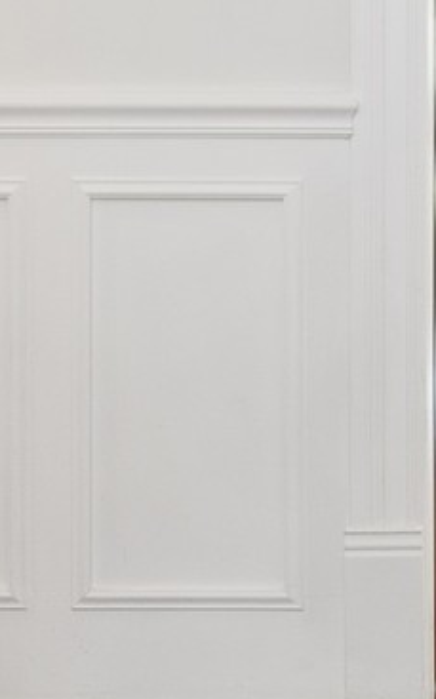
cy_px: -147
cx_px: 1049
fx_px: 3084
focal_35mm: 162
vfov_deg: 12.6
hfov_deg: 7.5
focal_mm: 24
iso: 200
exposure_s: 1/1.67
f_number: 11
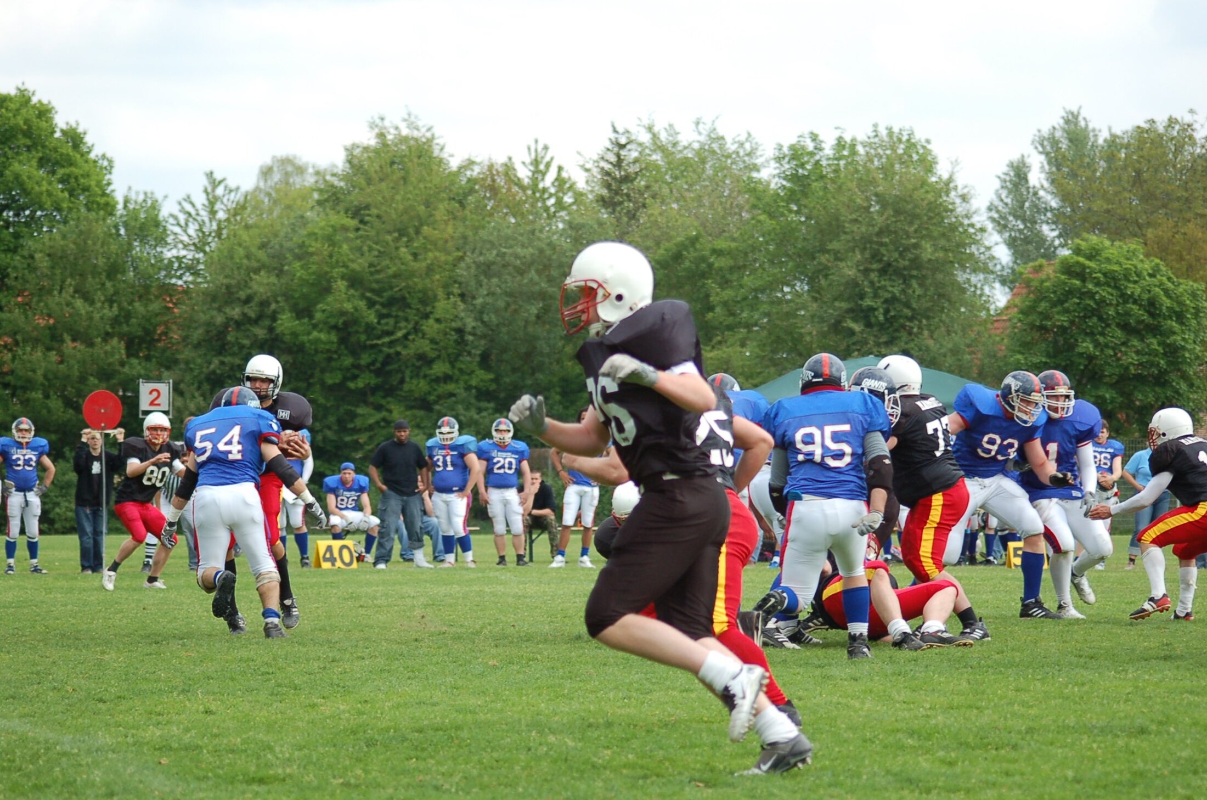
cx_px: 604
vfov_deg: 9.6
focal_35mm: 142
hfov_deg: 14.4
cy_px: 400
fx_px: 4769
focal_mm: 95
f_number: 4.2
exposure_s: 1/1000
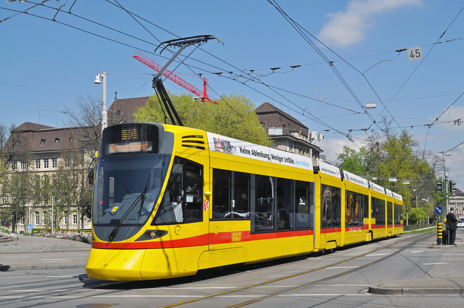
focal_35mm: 48
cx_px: 232
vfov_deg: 28.0
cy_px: 154
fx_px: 618
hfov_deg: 41.2
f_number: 11
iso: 400
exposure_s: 1/1000
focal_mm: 32
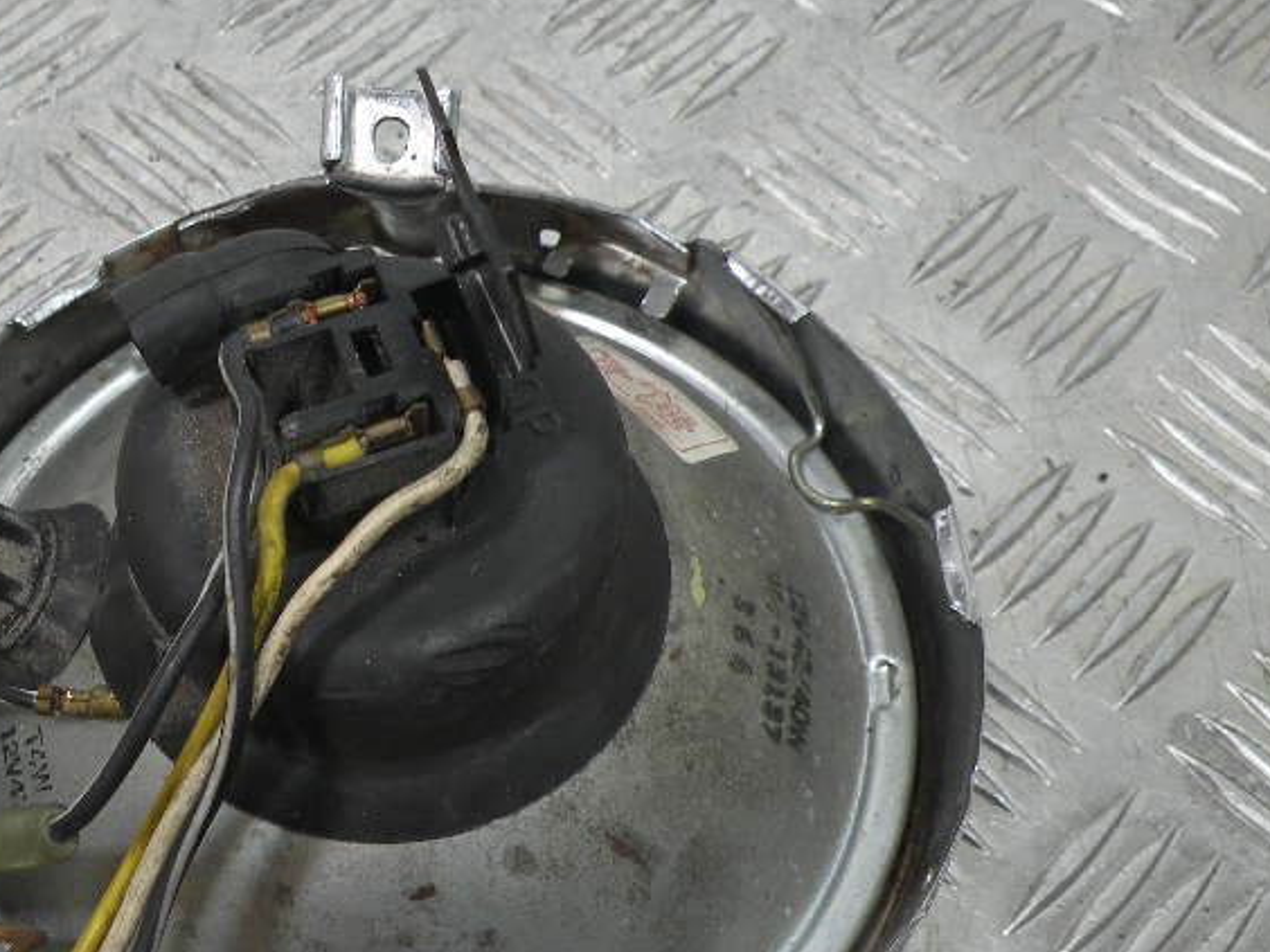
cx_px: 290
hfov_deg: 37.8
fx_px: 1798
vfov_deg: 29.3
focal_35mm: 49
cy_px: 684
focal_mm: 4.7
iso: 64
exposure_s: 1/67.5
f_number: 3.2
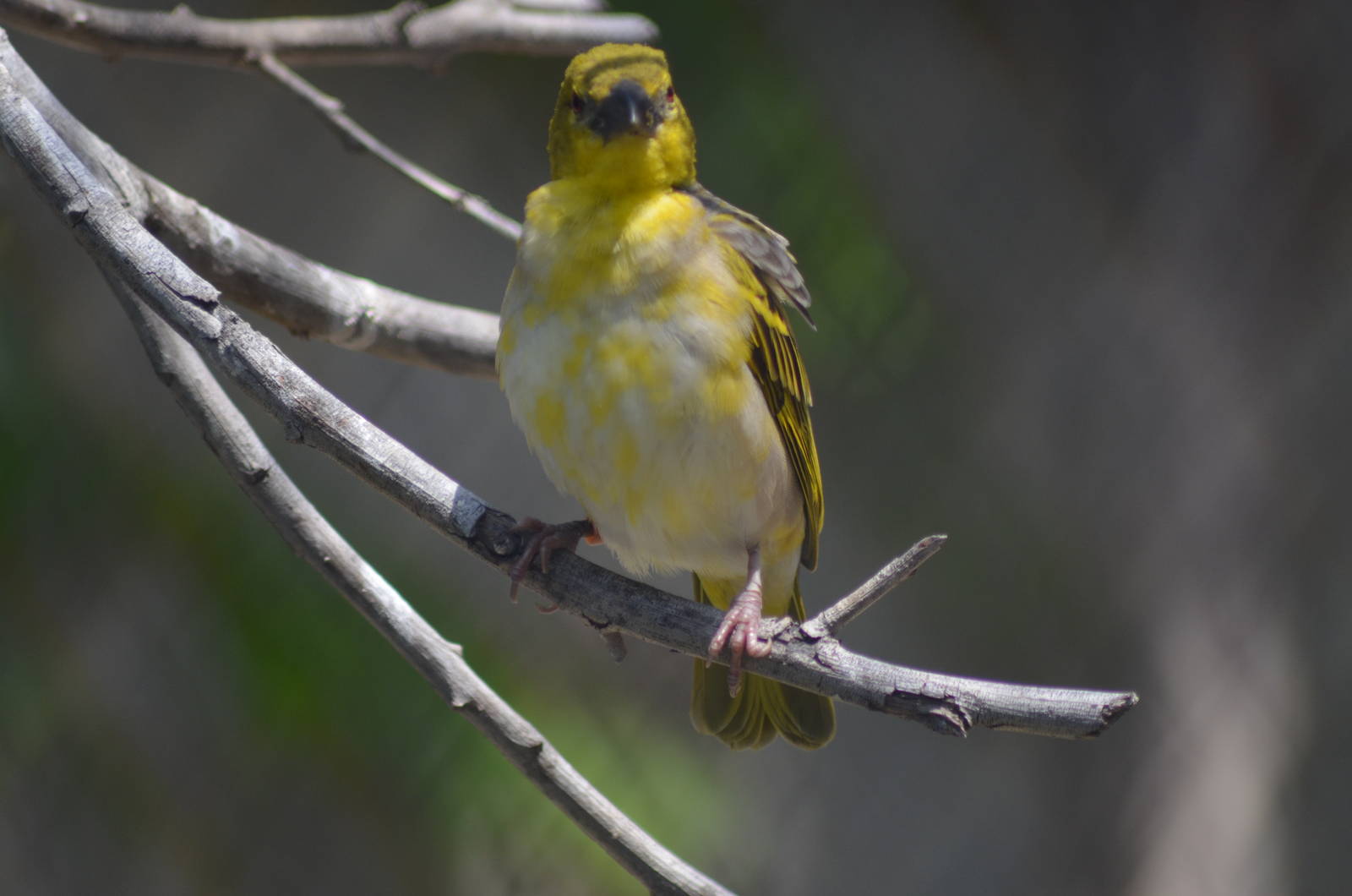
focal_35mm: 450
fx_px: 16866
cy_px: 448
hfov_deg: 4.6
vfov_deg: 3.0
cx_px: 676
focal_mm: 300
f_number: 5.6
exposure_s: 1/1000
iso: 400
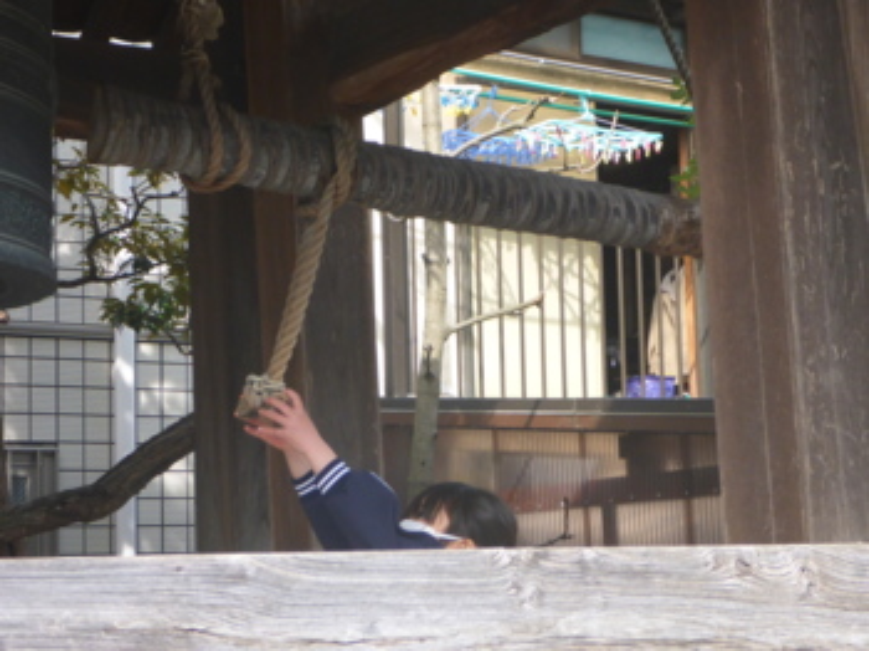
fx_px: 1882
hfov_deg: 26.0
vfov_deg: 19.6
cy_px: 326
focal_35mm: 75
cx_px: 434
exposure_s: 1/160
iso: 320
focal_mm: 12.6
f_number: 5.4
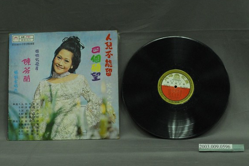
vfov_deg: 13.7
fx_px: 692
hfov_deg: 20.4
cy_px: 87
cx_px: 115
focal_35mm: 100
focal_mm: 60
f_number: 10
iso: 1000
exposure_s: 1/20
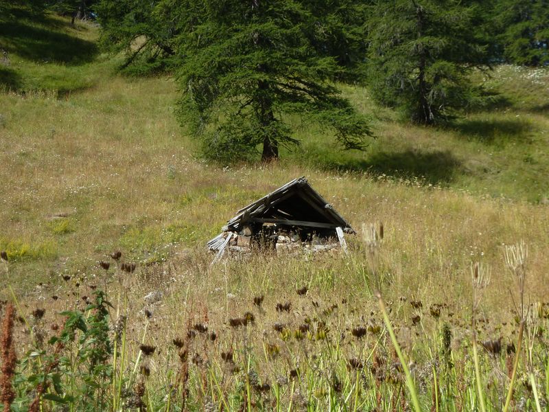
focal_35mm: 83
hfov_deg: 23.6
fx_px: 1316
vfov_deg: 17.8
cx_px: 274
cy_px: 206
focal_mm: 13.7
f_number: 4.2
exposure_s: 1/400
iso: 80
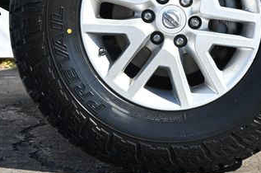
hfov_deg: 18.2
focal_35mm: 112
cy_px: 15
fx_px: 810
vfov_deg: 12.1
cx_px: 174
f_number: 5.3
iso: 220
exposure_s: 1/250
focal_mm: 37
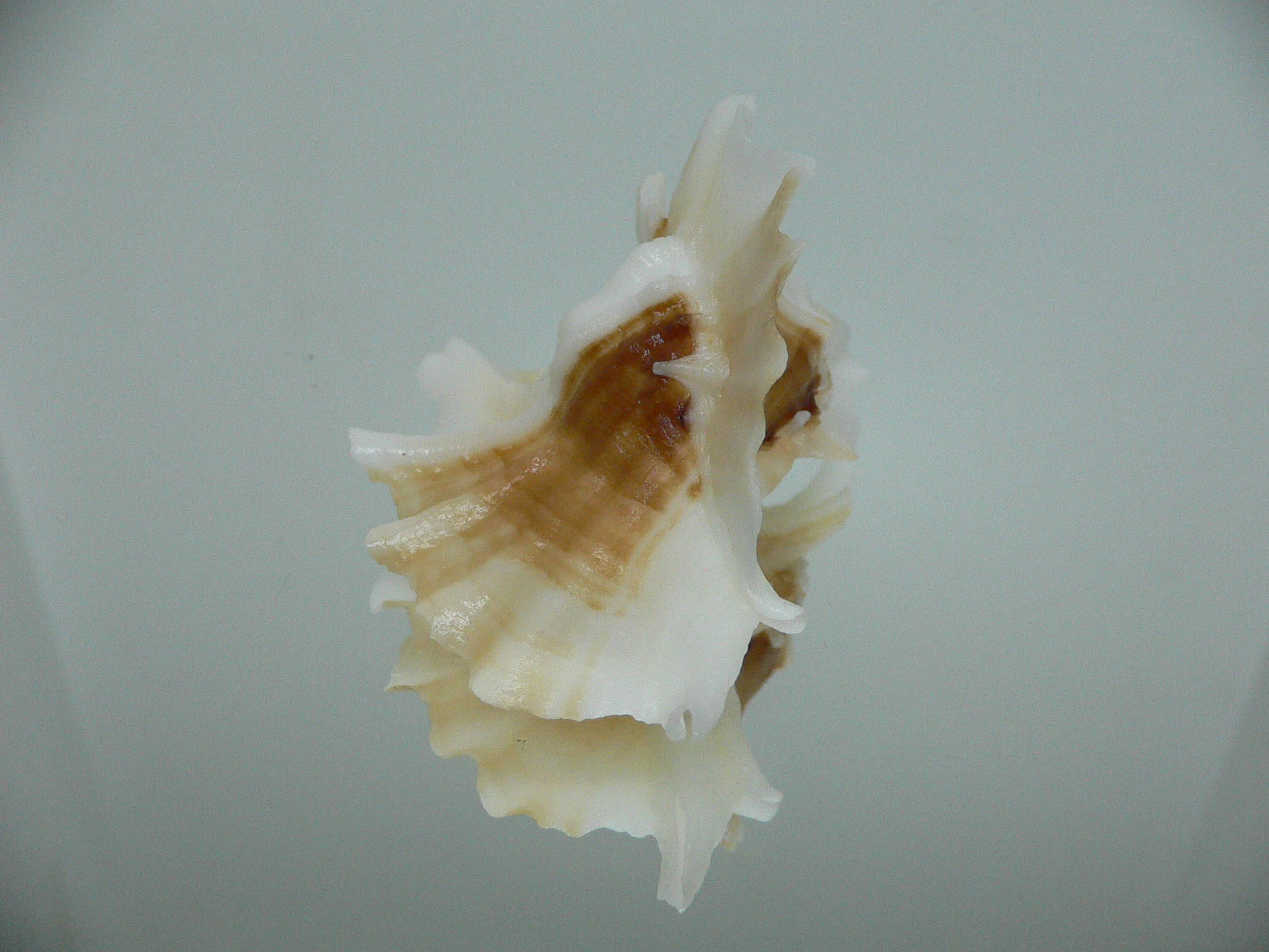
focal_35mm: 35
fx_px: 1283
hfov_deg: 52.6
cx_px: 634
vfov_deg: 40.7
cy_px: 476
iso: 200
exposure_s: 1/60
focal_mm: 4.6
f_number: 2.8
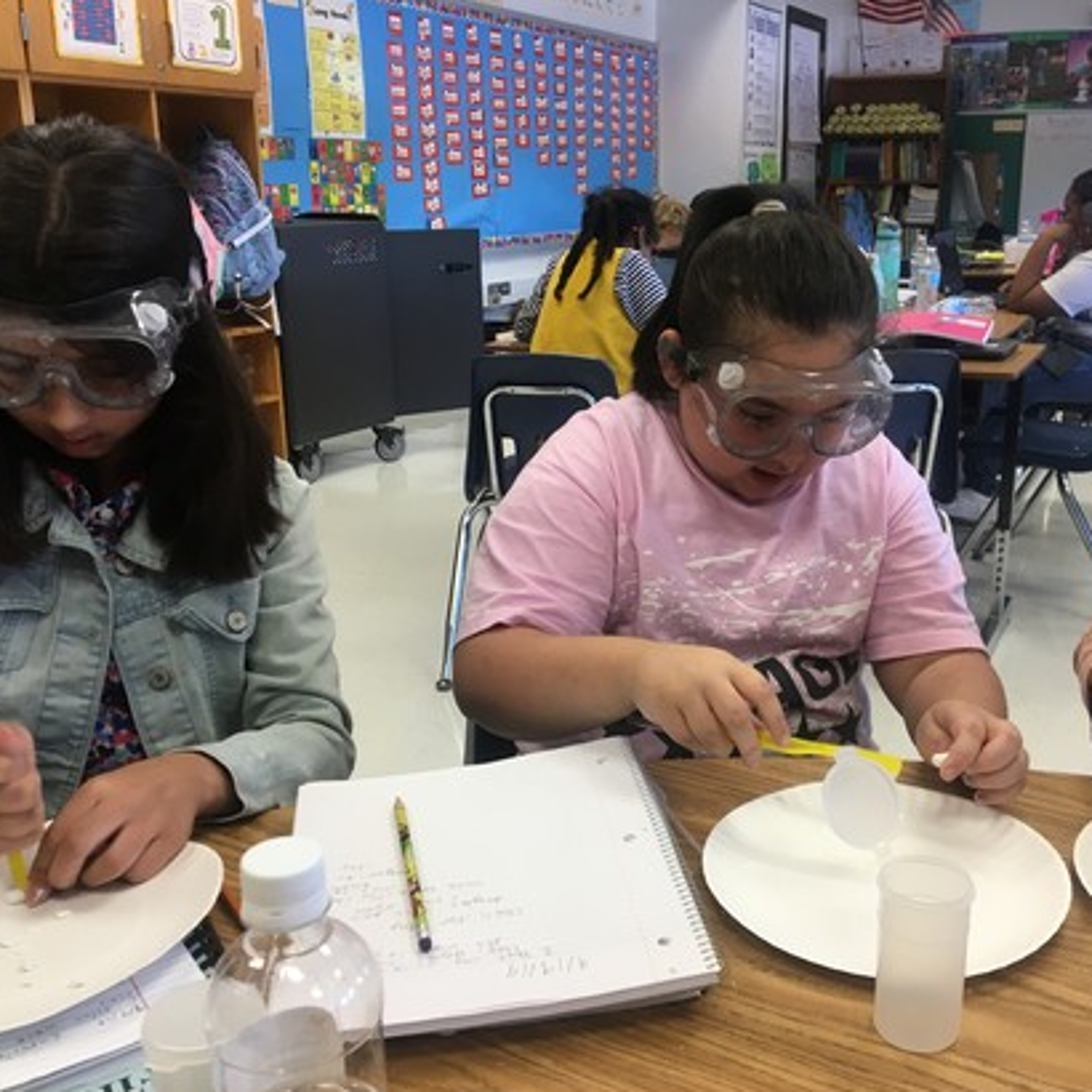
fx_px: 1249
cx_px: 663
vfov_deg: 47.2
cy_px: 557
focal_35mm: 35
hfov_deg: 46.9
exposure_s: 1/30
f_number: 2.2
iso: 25
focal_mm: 4.15
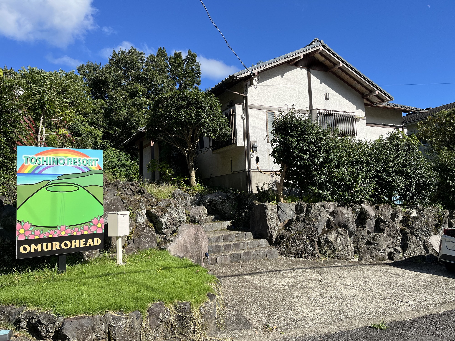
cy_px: 170
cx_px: 228
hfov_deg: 67.3
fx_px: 342
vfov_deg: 53.1
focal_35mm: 26
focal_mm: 5.1
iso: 50
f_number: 1.6
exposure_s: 1/2632
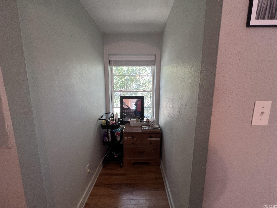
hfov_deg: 106.2
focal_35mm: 13
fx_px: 104
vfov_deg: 89.9
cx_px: 138
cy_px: 104
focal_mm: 1.57
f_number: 1.8
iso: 250
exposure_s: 1/120
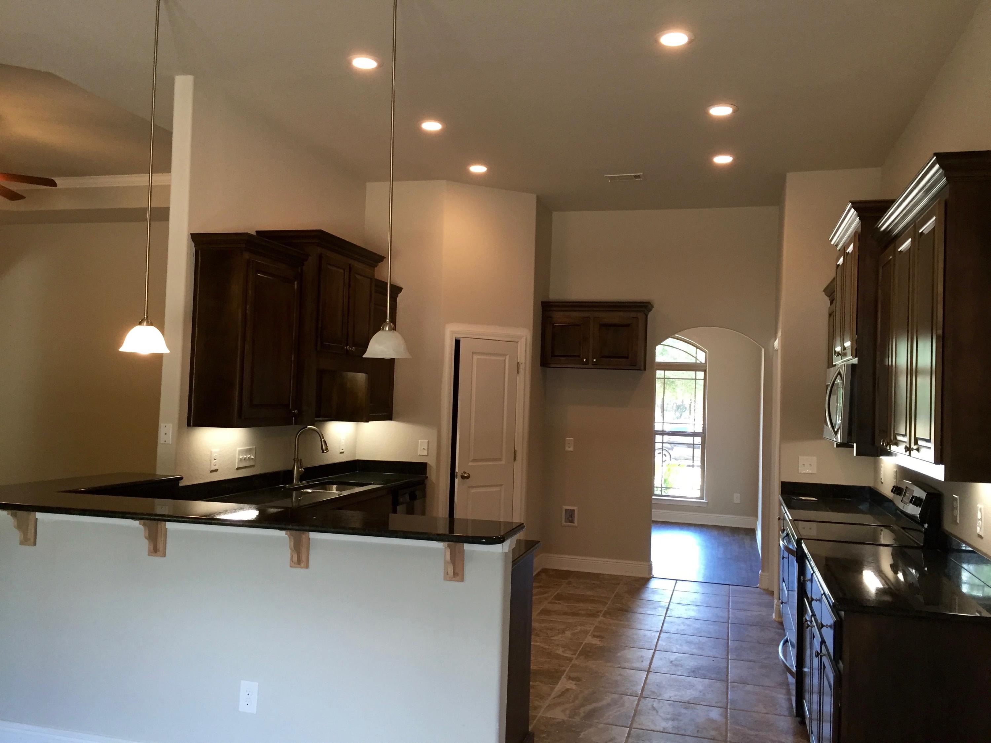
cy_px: 372
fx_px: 830
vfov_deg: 48.2
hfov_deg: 61.7
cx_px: 496
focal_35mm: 29
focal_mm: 4.15
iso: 50
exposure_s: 1/30
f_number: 2.2
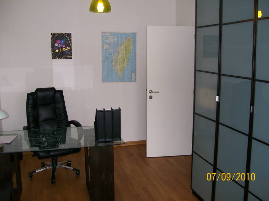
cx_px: 134
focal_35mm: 36
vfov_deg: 39.6
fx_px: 280
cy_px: 100
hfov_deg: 51.4
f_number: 2.7
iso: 80
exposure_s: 1/64
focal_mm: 6
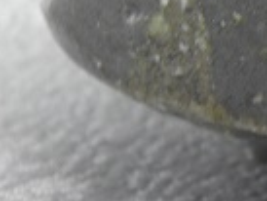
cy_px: -31
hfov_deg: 5.2
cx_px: 505
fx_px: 2880
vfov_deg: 4.0
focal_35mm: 373
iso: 125
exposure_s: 1/8
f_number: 3.9
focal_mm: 14.25
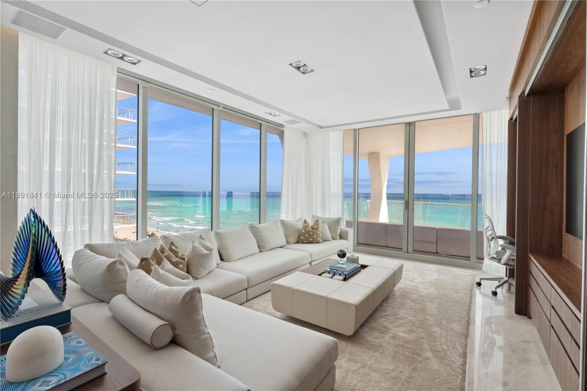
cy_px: 196
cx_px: 294
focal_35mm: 16
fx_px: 267
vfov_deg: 72.4
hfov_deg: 95.3
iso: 200
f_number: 9
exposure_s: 1/160
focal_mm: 16.4
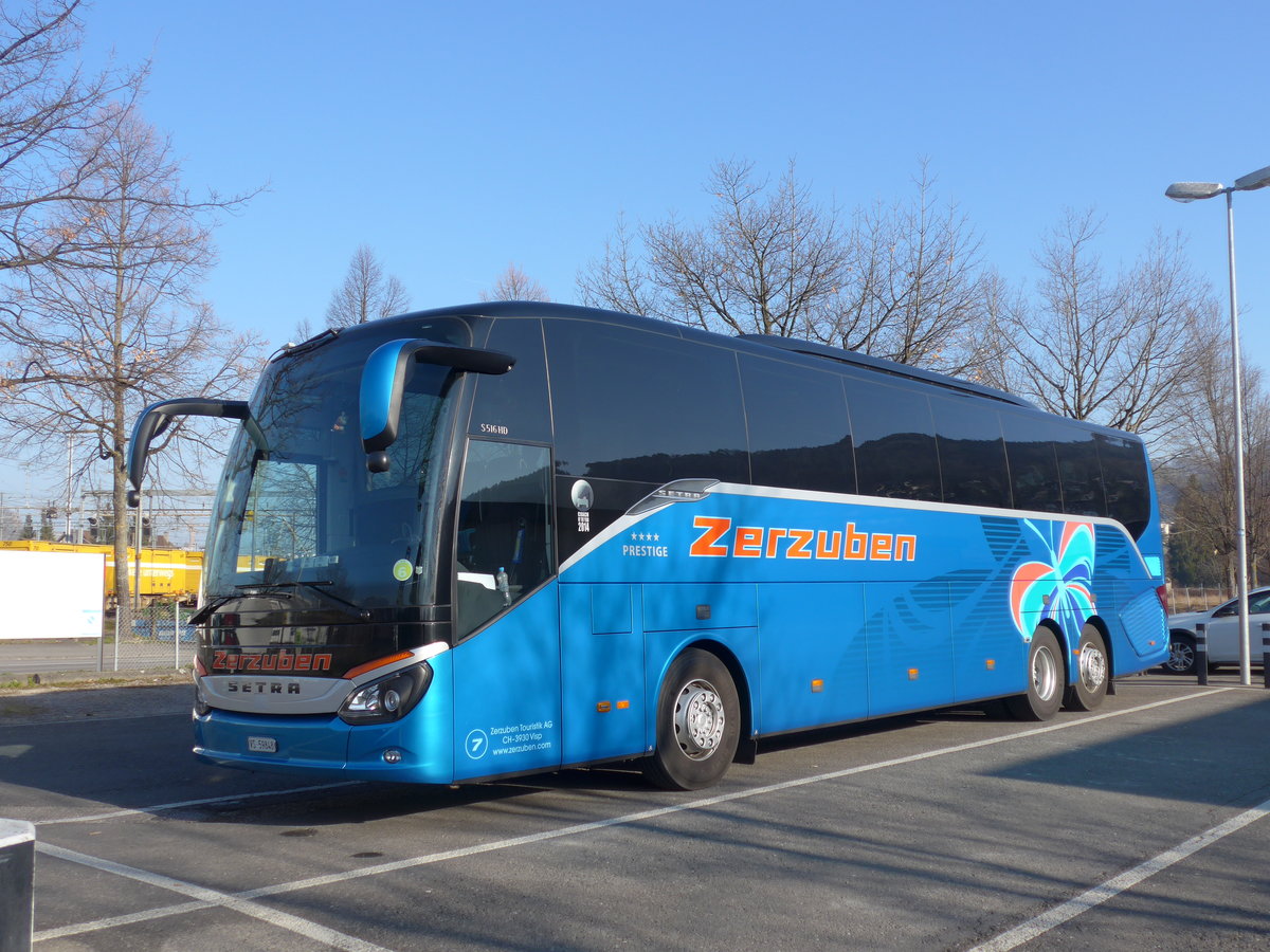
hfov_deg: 52.6
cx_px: 635
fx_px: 1284
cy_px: 476
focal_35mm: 35
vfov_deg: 40.7
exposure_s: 1/1300
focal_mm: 7.5
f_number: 2.4
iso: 80
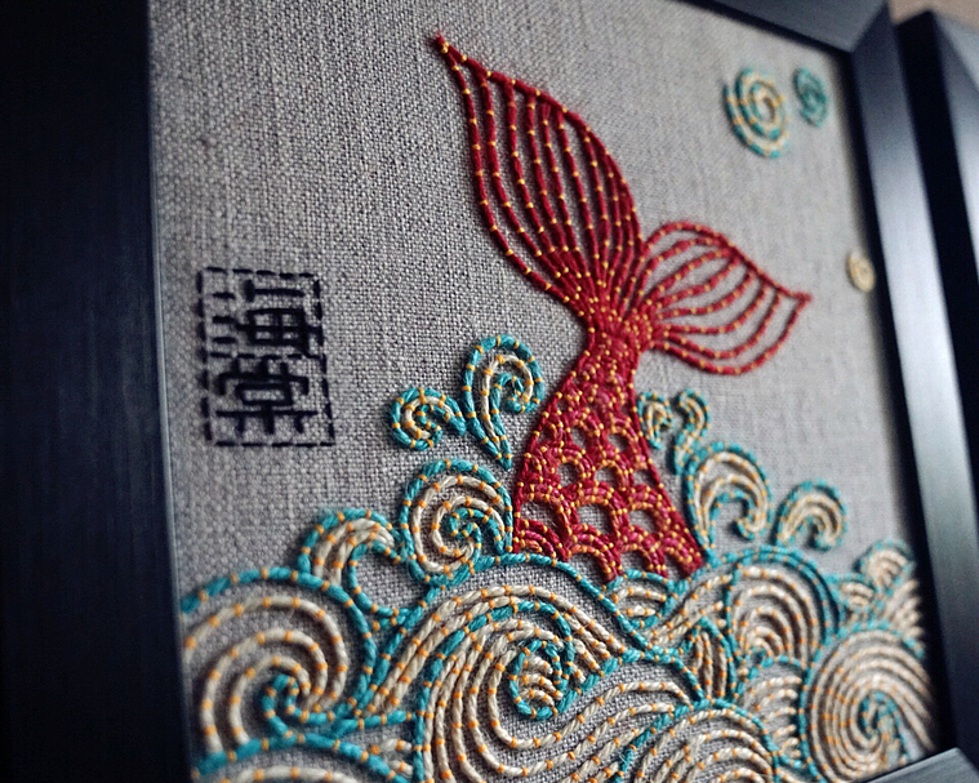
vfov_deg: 39.1
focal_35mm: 38
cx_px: 677
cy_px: 411
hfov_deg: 46.9
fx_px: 1101
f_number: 2.8
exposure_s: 1/60
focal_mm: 24
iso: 6400
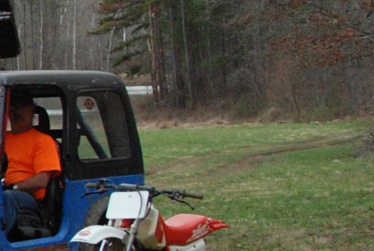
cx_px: -491
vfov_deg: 6.2
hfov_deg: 8.6
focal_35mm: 221
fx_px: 2300
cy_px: 180
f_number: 9
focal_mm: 28
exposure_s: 1/320
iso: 800
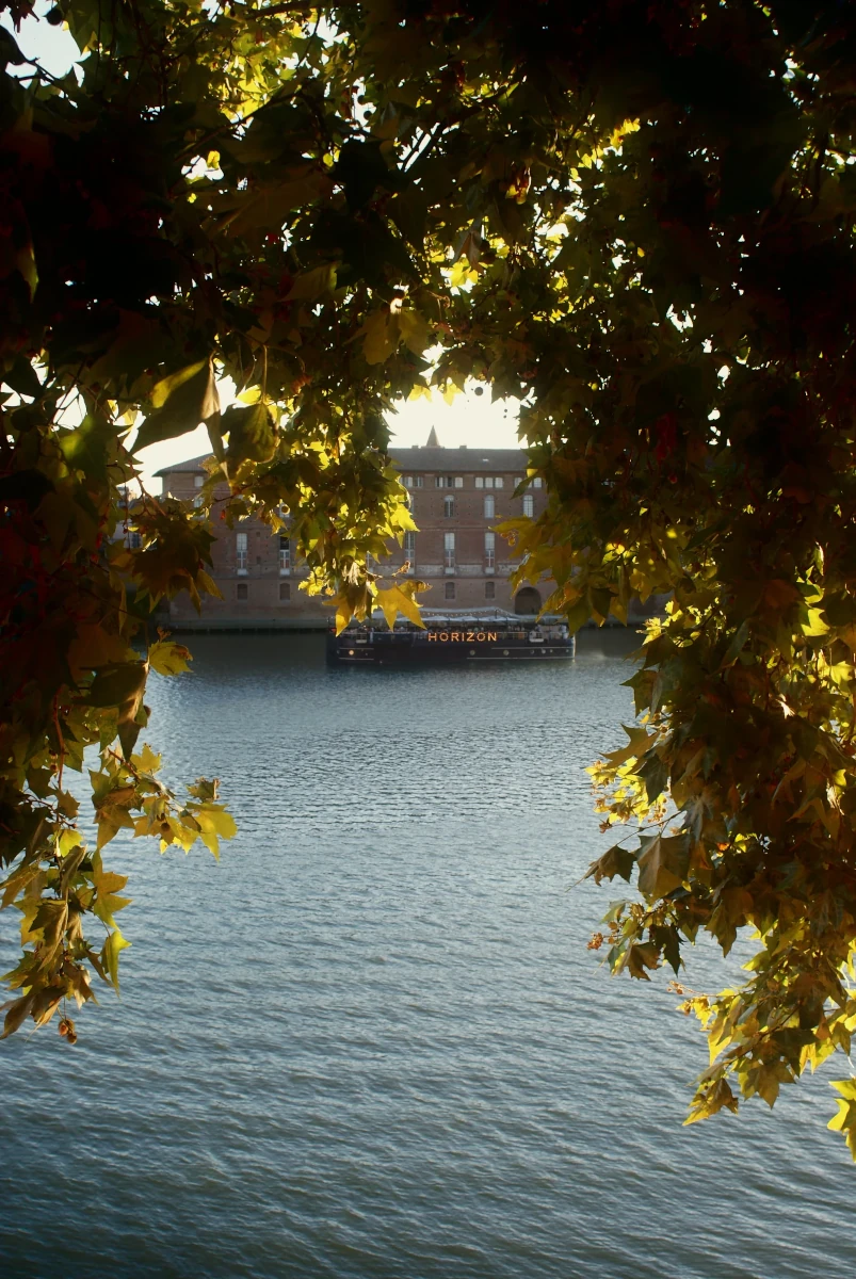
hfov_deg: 32.0
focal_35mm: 42
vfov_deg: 46.4
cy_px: 640
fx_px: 1494
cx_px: 428
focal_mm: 28
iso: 100
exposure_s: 1/80
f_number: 6.3
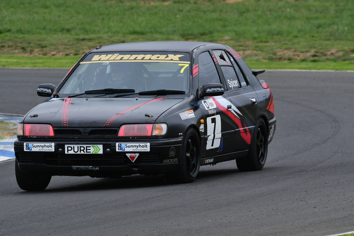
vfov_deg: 2.1
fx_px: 6492
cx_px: 177
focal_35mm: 660
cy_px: 118
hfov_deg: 3.1
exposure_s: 1/640
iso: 800
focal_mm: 440
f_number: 11
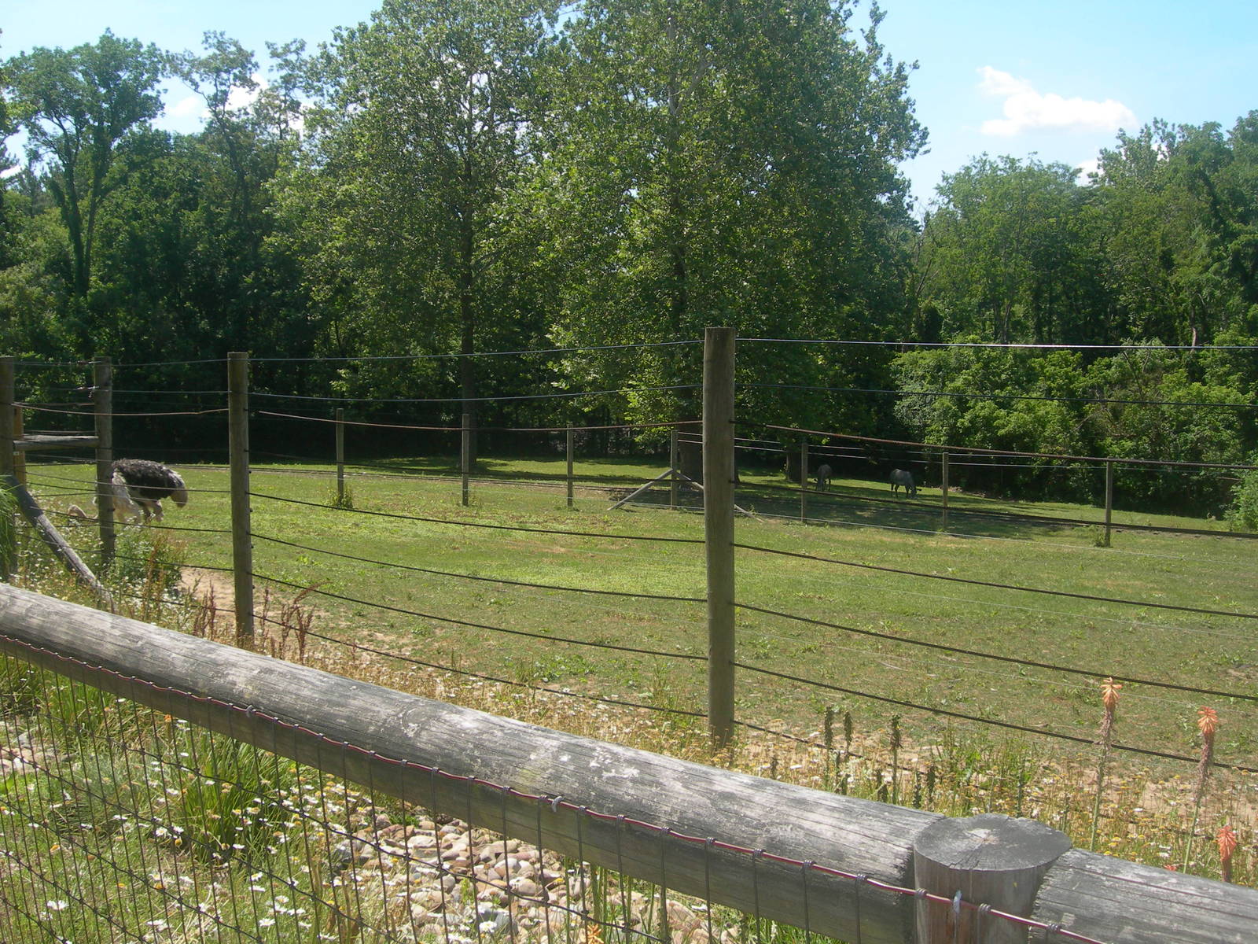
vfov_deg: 37.7
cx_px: 629
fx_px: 1381
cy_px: 472
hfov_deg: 49.0
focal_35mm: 38
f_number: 4.8
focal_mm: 7.8
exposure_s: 1/295
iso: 50
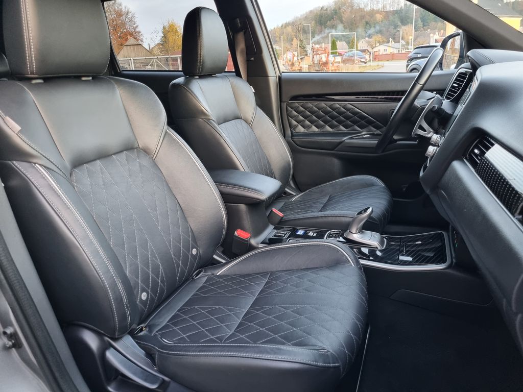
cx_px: 262
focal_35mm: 26
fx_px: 393
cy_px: 196
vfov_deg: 53.1
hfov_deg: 67.3
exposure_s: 1/50
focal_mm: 5.4
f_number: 1.8
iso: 400
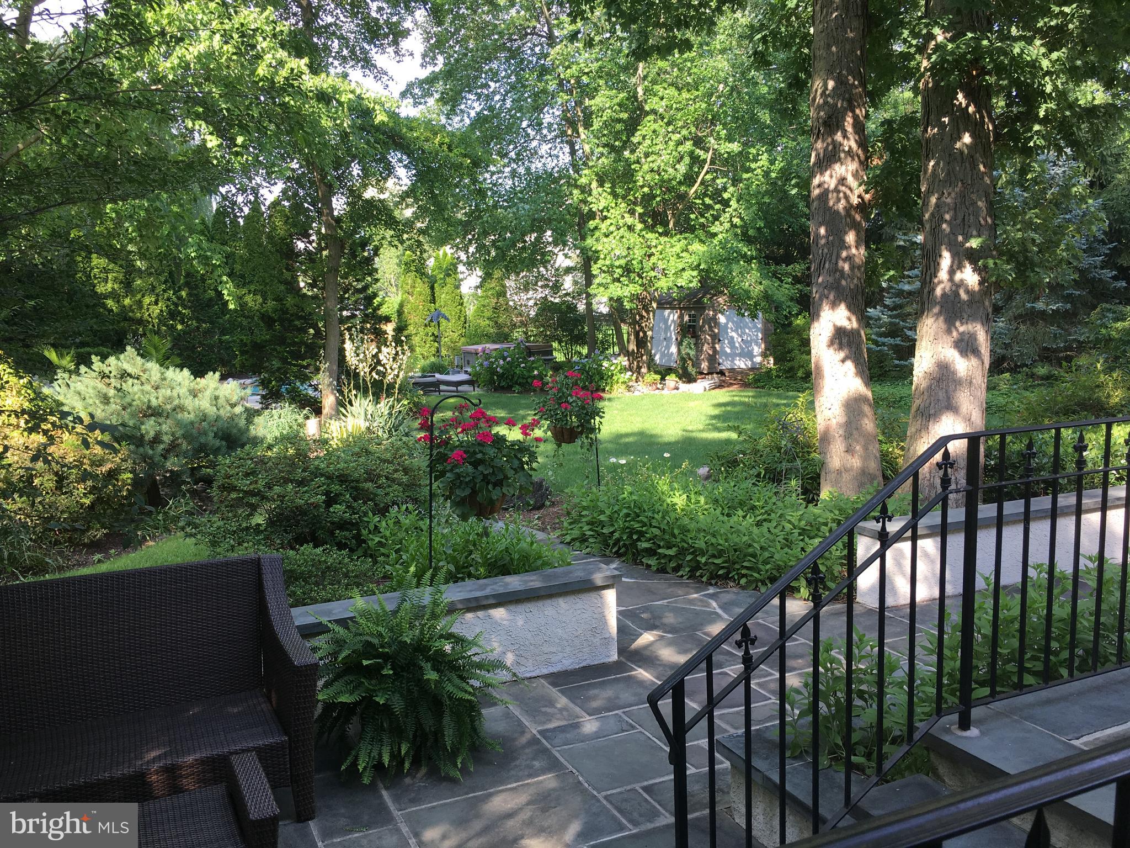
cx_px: 565
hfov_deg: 61.7
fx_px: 947
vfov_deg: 48.2
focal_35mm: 29
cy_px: 424
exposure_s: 1/164
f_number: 2.2
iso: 25
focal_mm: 4.15
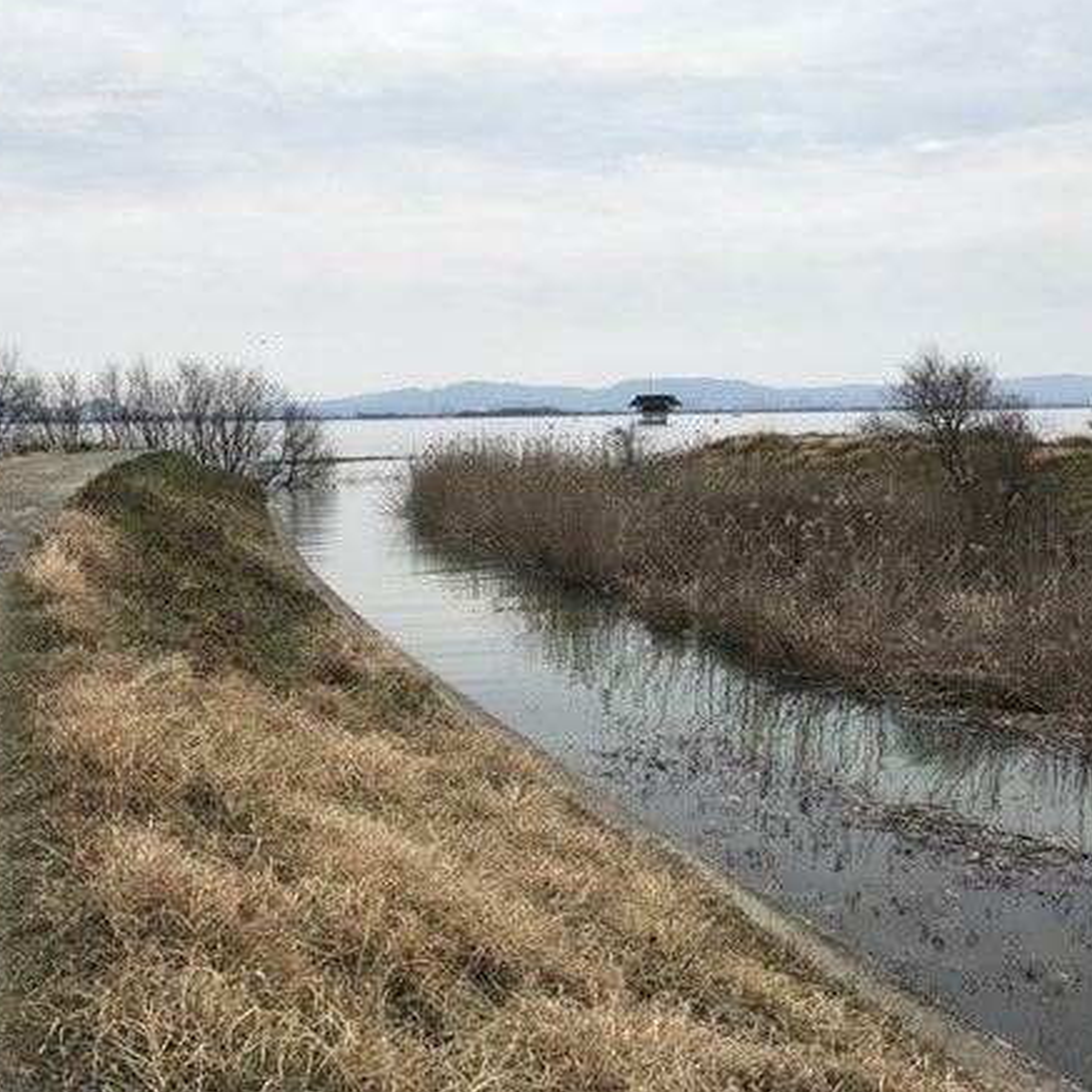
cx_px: 392
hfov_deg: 47.9
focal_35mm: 34
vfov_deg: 48.4
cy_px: 535
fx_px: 1213
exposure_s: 1/5650
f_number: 1.8
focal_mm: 3.99
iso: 25
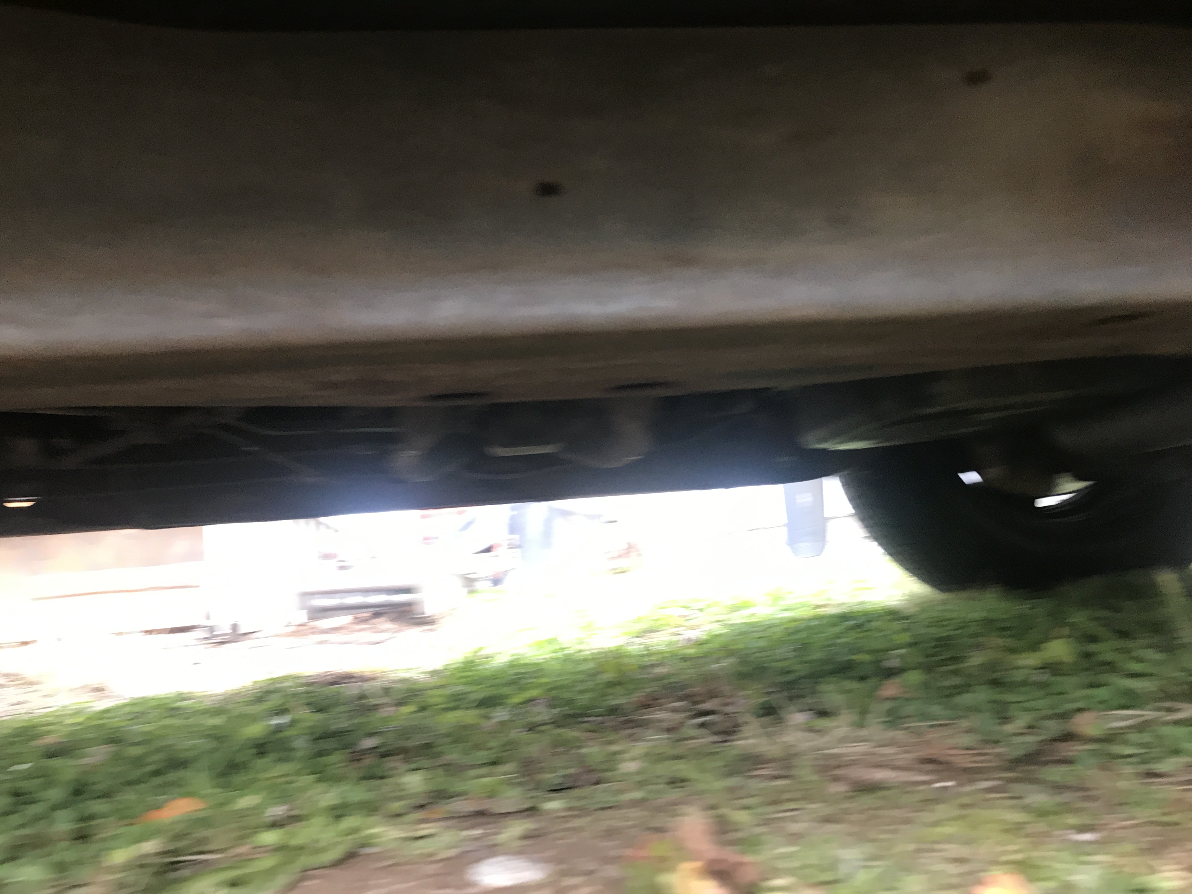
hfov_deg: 63.4
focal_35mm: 28
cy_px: 447
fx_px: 964
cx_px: 596
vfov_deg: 49.7
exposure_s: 1/24
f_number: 1.8
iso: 40
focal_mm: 3.99
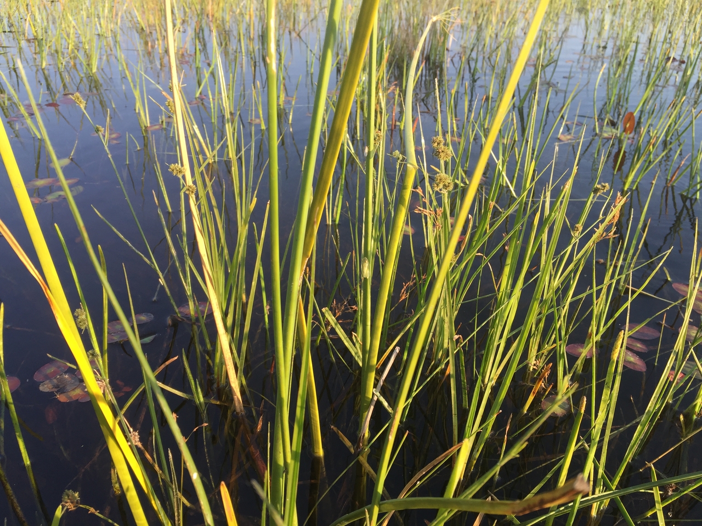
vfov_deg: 48.2
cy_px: 263
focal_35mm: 29
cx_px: 351
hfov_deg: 61.7
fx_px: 588
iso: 32
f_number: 2.2
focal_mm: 4.15
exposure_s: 1/341
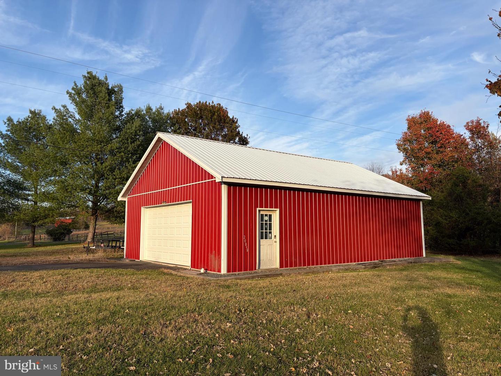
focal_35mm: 26
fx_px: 376
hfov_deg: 67.3
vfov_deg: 53.1
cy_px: 188
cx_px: 250
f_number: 1.6
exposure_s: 1/1901
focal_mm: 5.96
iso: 50
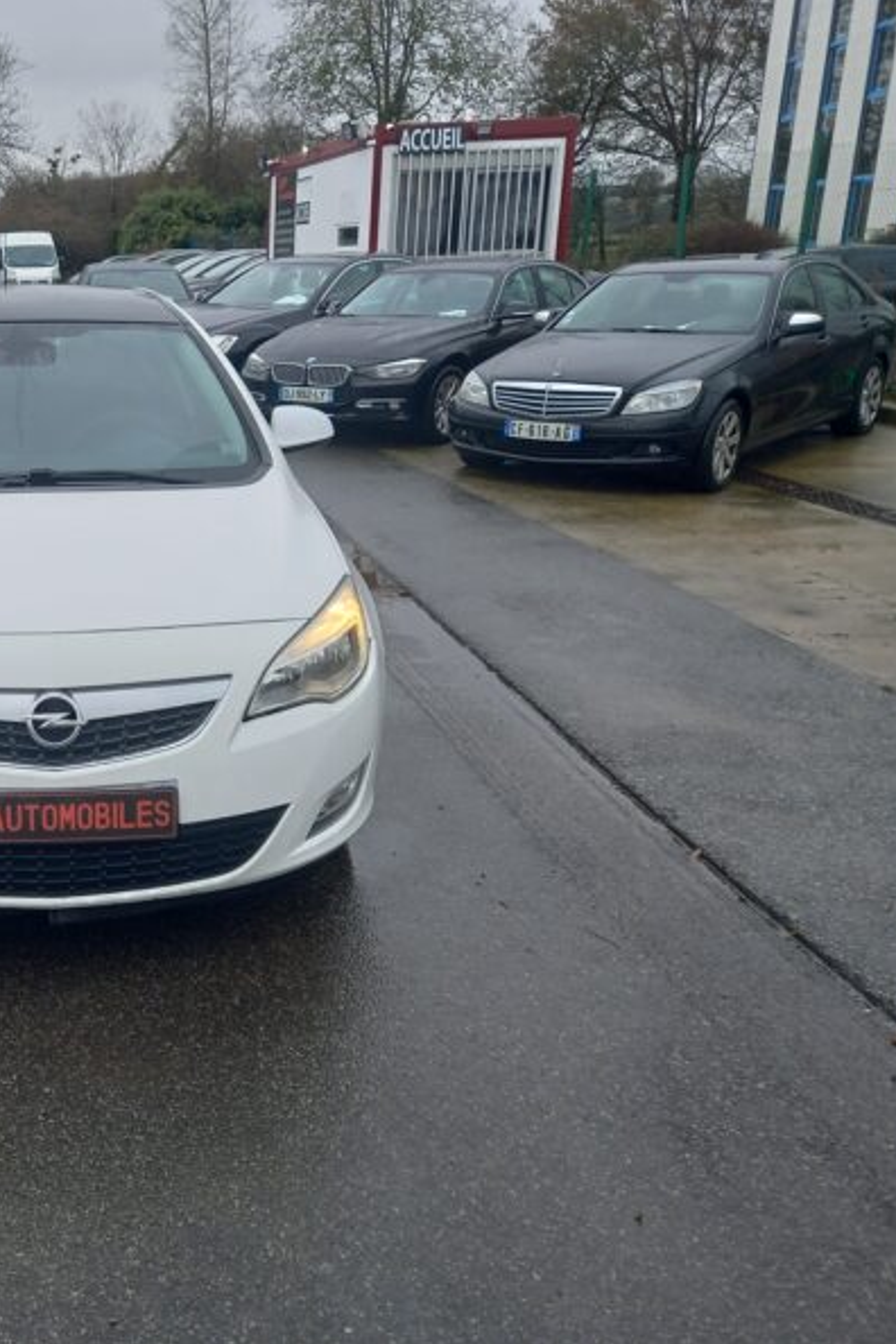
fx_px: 1307
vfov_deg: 54.4
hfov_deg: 34.7
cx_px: 16
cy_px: 674
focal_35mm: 35
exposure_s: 1/106
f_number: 2
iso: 25
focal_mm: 4.6
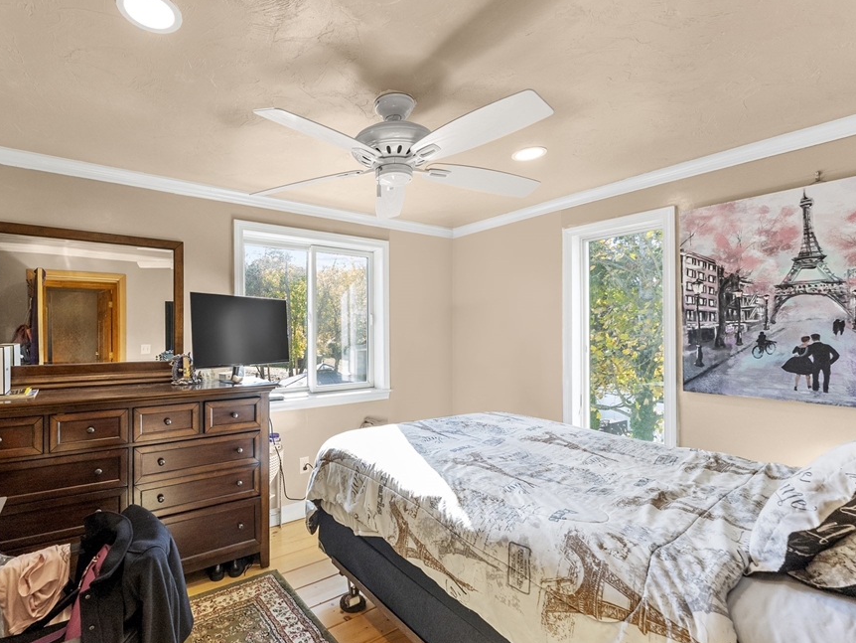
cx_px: 358
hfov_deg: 93.7
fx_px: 396
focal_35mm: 16
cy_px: 319
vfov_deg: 78.1
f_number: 6.3
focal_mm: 14
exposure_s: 1/80
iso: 1000
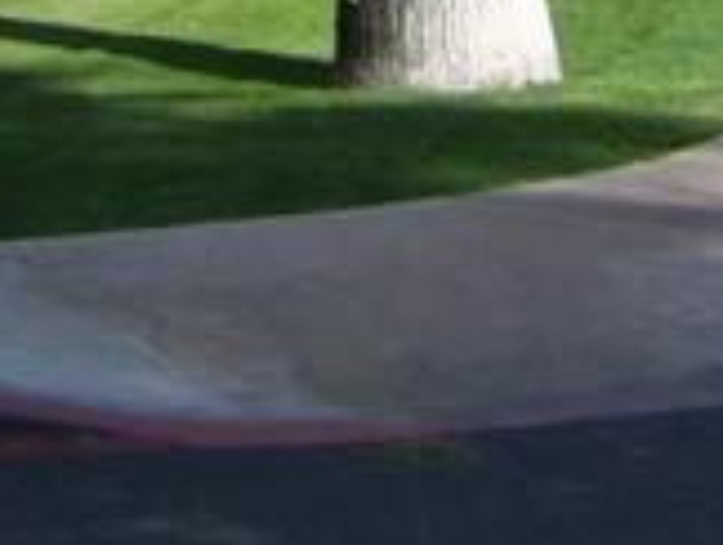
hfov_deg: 7.9
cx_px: -616
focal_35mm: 240
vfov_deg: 5.7
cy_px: -1166
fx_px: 5020
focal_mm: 7.9
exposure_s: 1/125
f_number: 8
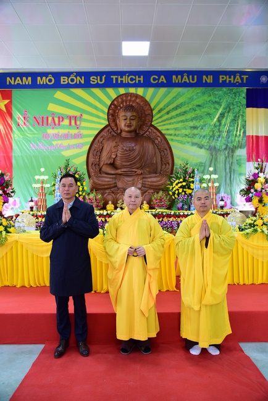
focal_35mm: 28
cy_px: 200
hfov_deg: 46.4
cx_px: 134
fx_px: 312
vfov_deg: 65.4
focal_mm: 28
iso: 800
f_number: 4
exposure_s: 1/50
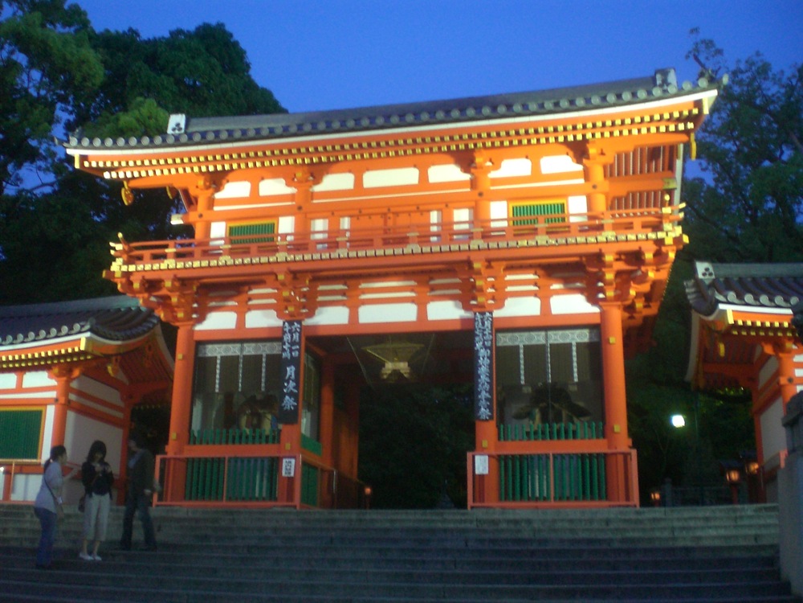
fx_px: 881
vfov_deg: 37.7
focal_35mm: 38
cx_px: 402
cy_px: 302
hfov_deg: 49.0
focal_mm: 6.3
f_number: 3.1
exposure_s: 1/10
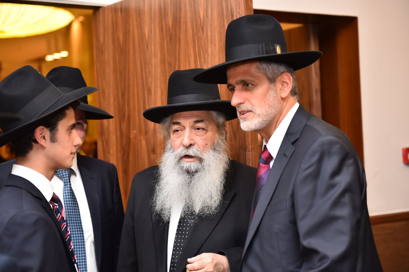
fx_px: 806
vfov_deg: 19.2
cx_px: 203
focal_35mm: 71
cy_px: 137
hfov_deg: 28.5
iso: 800
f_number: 2.8
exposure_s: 1/100
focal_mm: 70
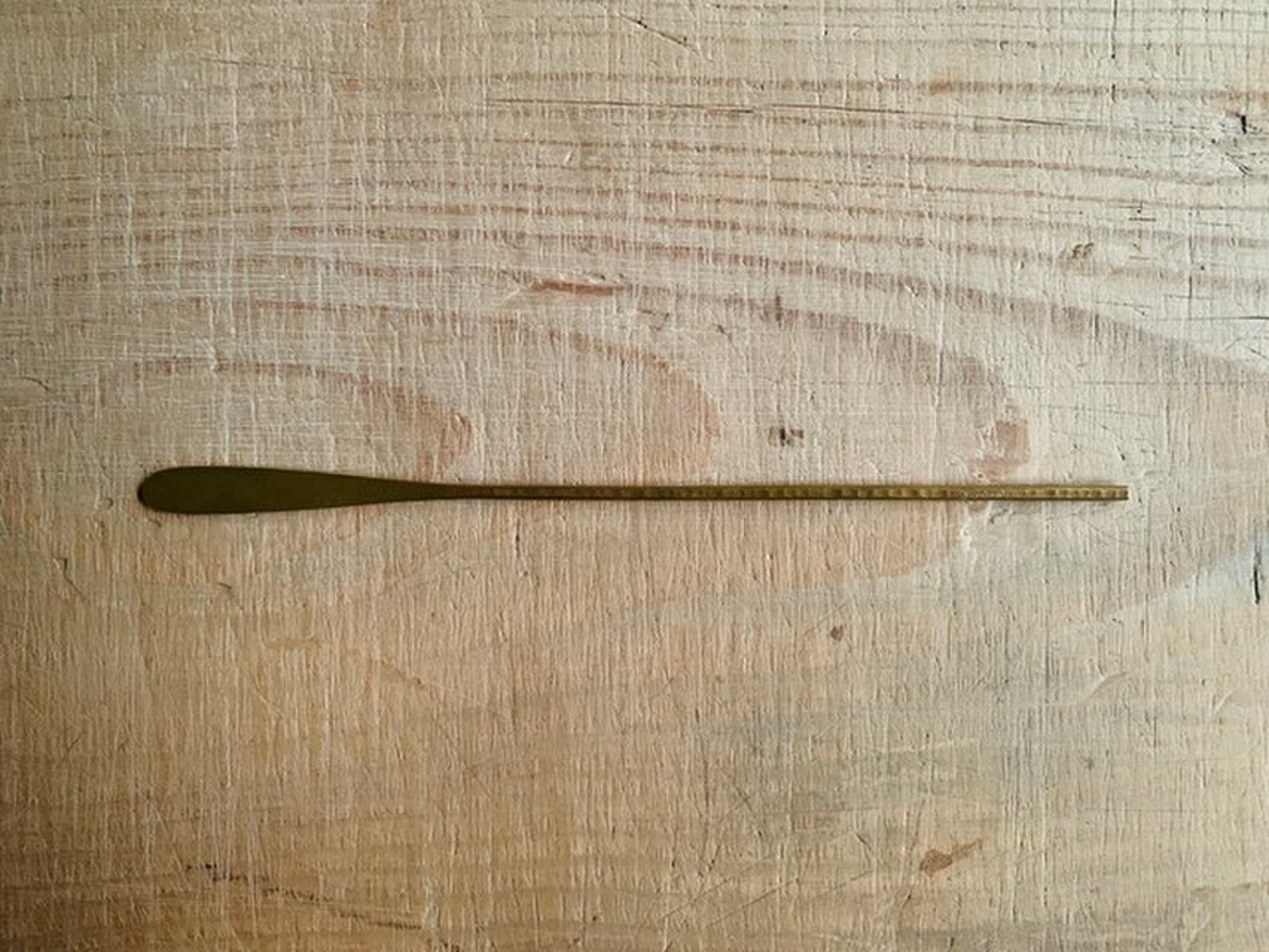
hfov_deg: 67.3
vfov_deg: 53.1
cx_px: 634
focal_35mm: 26
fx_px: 953
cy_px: 476
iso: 400
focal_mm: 4.25
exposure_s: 1/32
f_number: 1.8
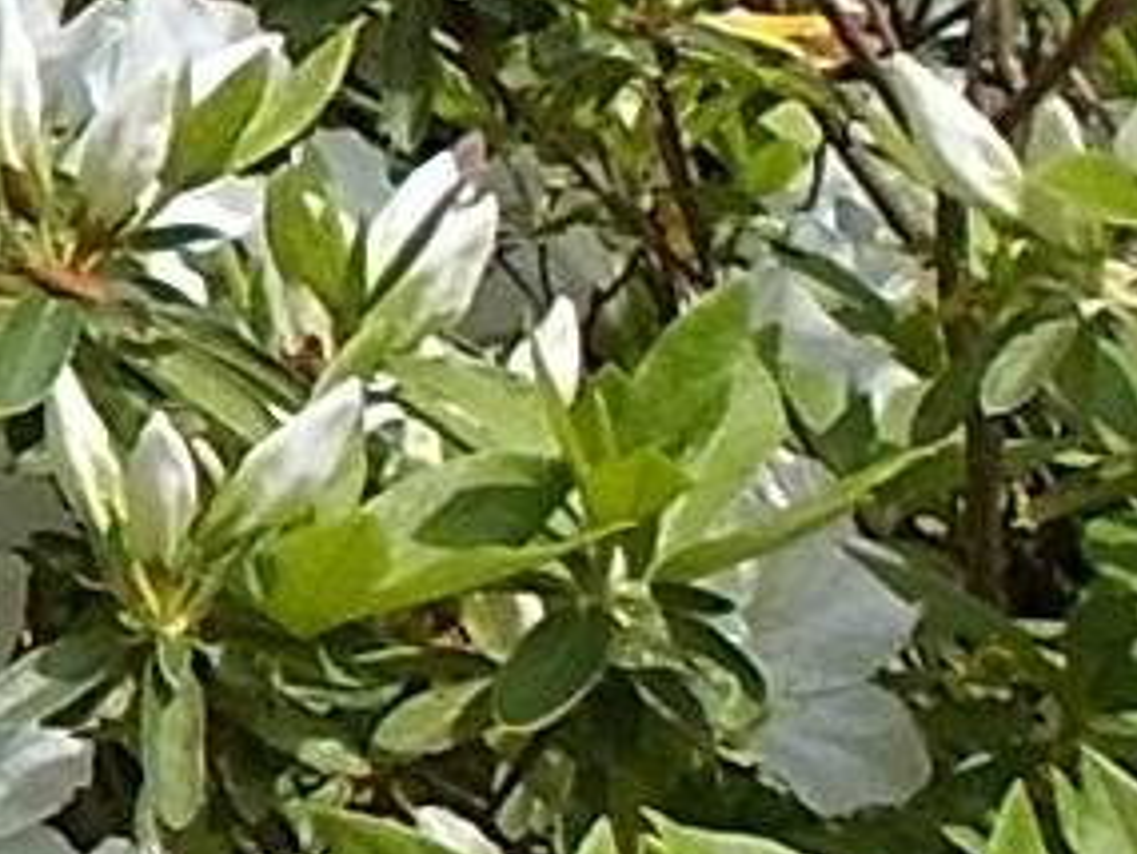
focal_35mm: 207
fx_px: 6802
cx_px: -1727
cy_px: -351
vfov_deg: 7.1
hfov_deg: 8.6
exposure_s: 1/125
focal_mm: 4.6
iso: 80
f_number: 8
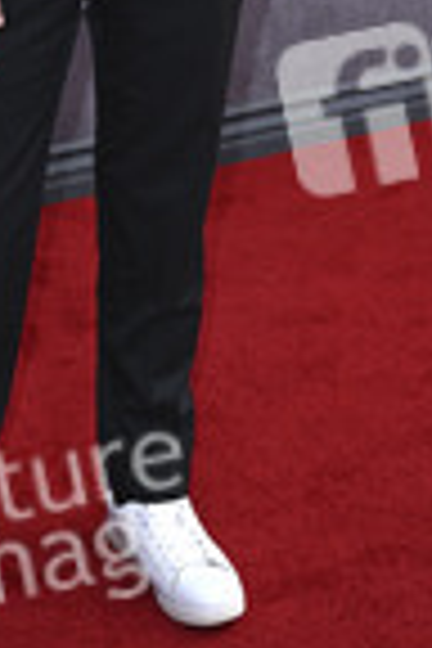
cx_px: 99
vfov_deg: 17.1
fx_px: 2052
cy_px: -135
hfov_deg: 12.0
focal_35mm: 114
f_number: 6.3
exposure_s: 1/250
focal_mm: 41
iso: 500
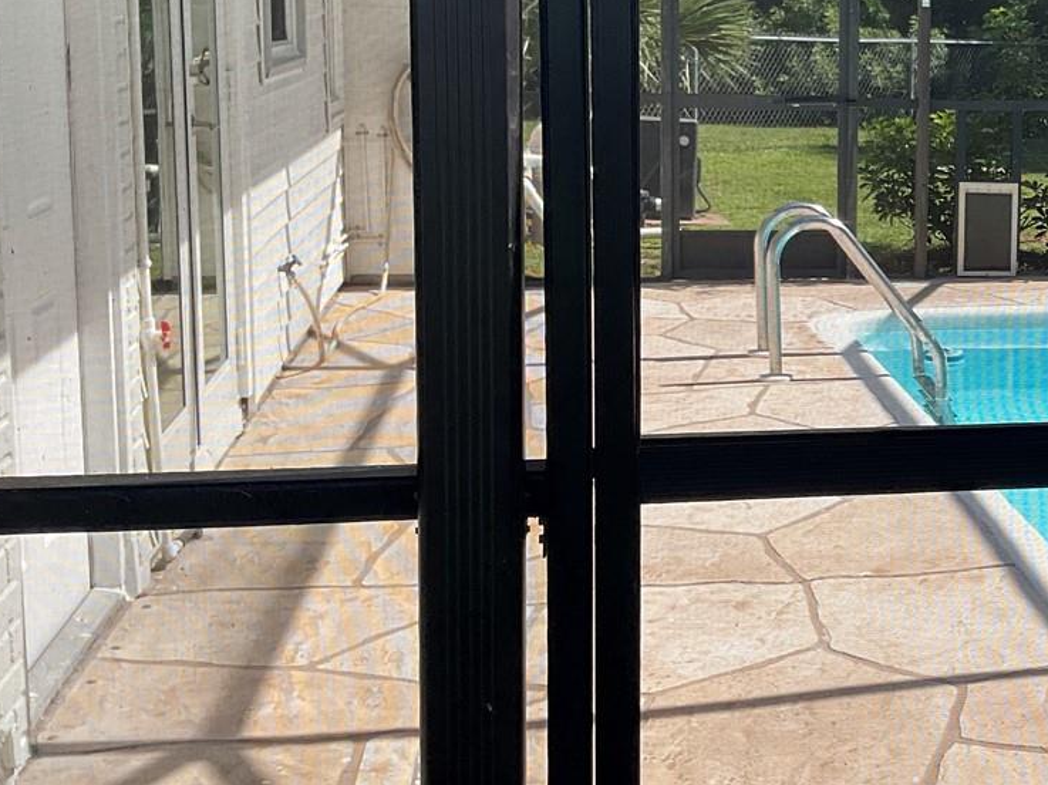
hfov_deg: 28.6
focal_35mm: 63
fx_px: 1906
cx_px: 1072
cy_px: 276
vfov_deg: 23.2
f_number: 1.8
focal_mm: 3
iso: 16
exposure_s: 1/929
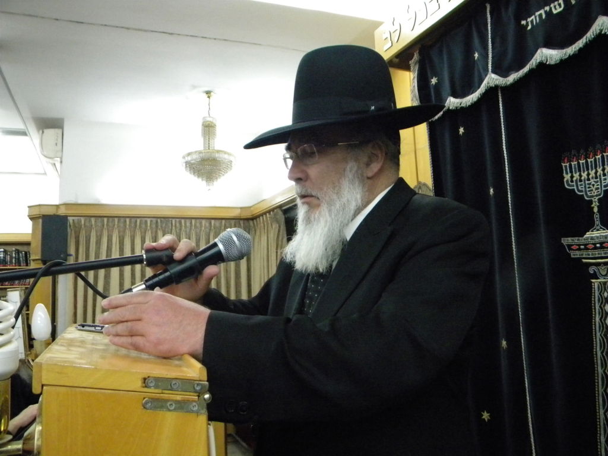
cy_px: 228
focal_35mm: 28
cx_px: 304
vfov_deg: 49.7
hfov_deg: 63.4
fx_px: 492
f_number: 3.5
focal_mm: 5
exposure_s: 1/79.6
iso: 800
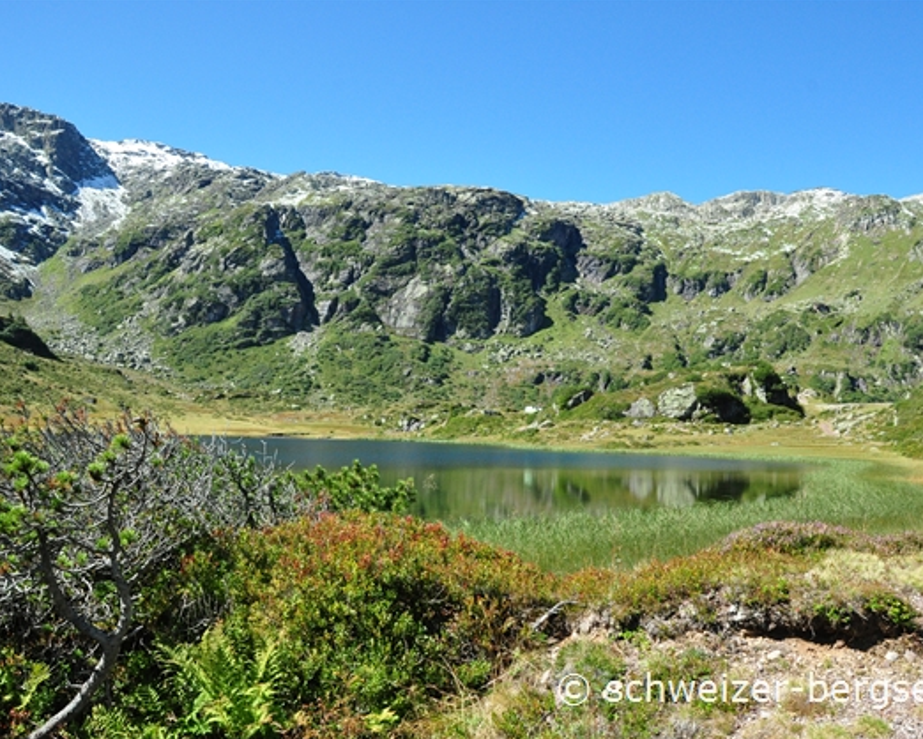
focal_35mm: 31
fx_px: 847
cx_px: 530
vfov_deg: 47.1
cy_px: 373
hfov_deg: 56.9
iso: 800
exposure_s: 1/500
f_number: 11
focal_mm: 18
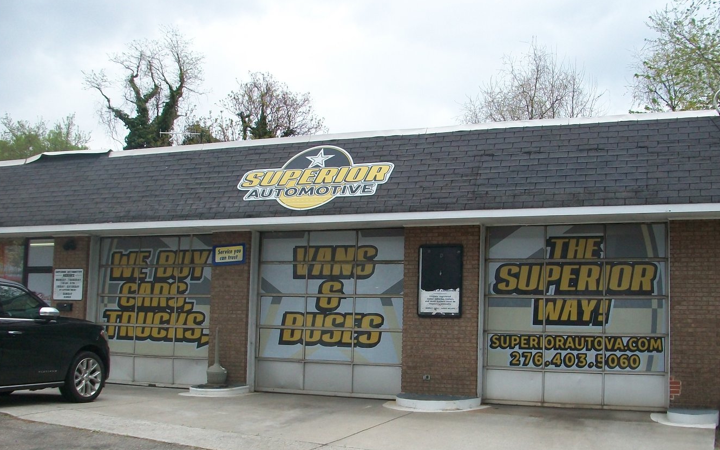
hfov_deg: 48.2
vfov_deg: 31.2
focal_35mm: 41
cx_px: 393
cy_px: 259
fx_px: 804
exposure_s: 1/640
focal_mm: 5.7
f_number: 2.8
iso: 80
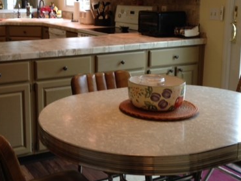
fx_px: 397
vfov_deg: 25.5
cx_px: 75
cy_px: 60
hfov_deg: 33.4
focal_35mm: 57
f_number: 2.4
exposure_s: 1/20
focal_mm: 4.13
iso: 50
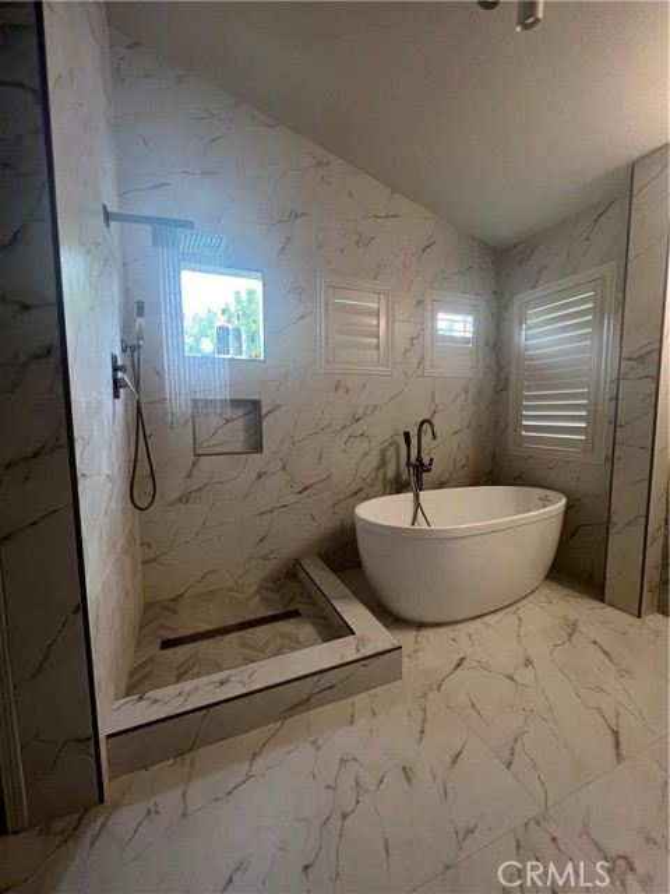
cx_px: 335
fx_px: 335
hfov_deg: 89.9
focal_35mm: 13
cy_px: 447
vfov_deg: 106.2
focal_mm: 1.57
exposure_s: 1/60
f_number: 1.8
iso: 160
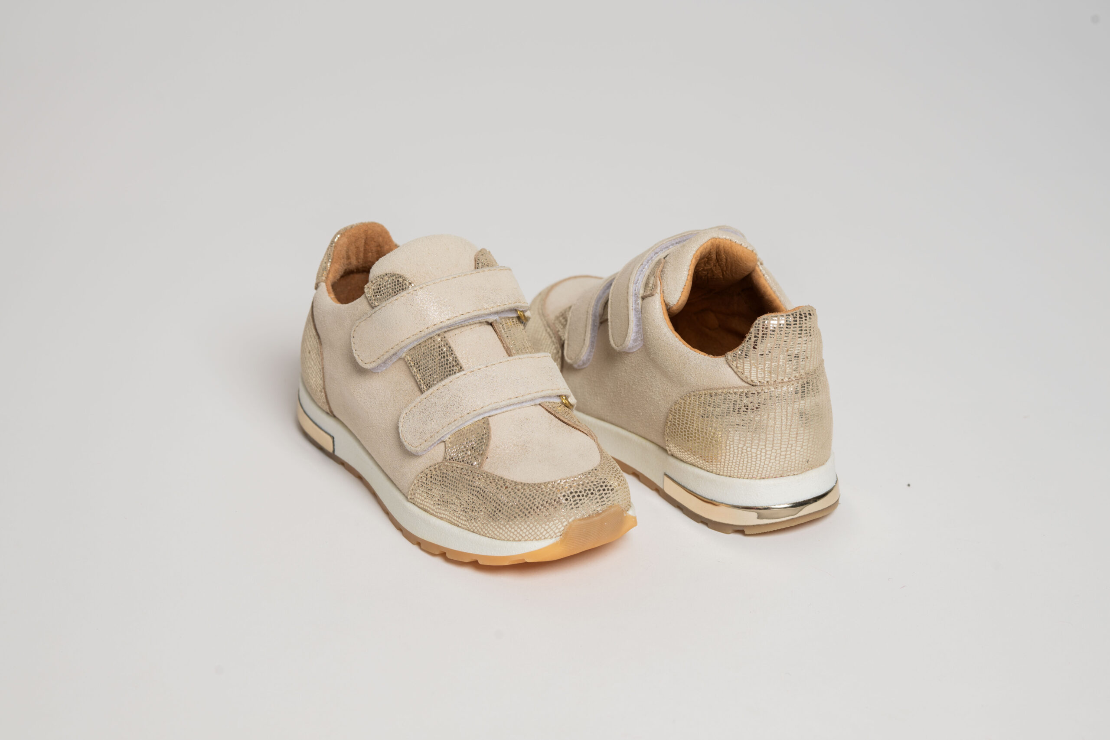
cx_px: 555
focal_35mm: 85
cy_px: 370
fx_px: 2621
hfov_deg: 23.9
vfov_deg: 16.1
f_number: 16
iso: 100
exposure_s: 1/200
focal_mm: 85
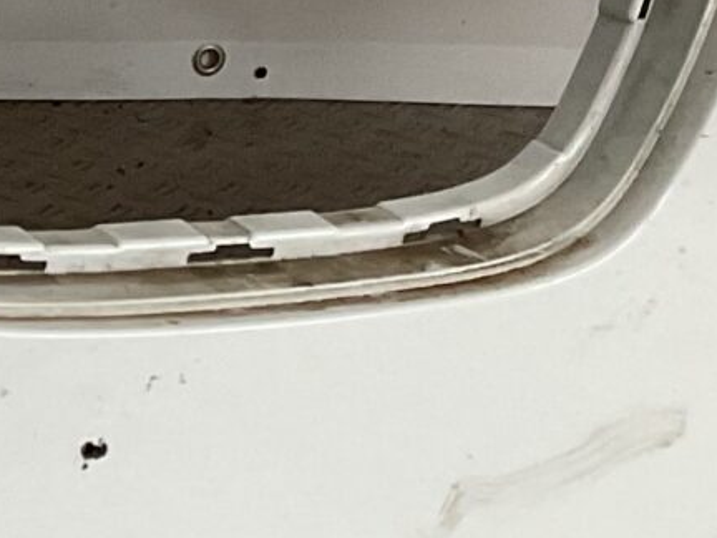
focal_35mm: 172
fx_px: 3563
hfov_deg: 10.9
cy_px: 223
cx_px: -446
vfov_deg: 8.6
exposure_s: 1/100
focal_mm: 3
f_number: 1.8
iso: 64
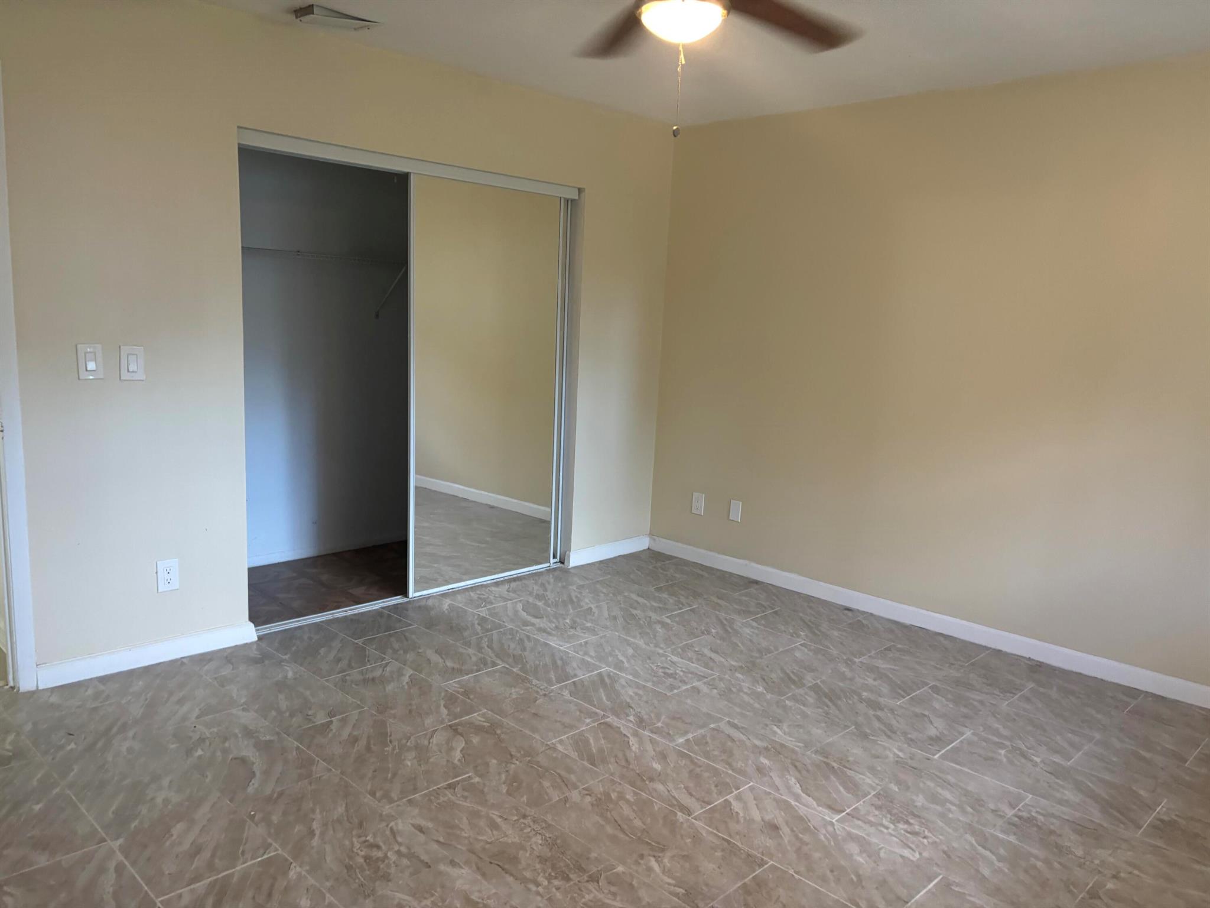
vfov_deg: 53.1
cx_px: 605
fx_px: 909
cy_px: 454
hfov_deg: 67.3
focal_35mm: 26
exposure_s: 1/60
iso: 250
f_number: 1.6
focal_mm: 5.96
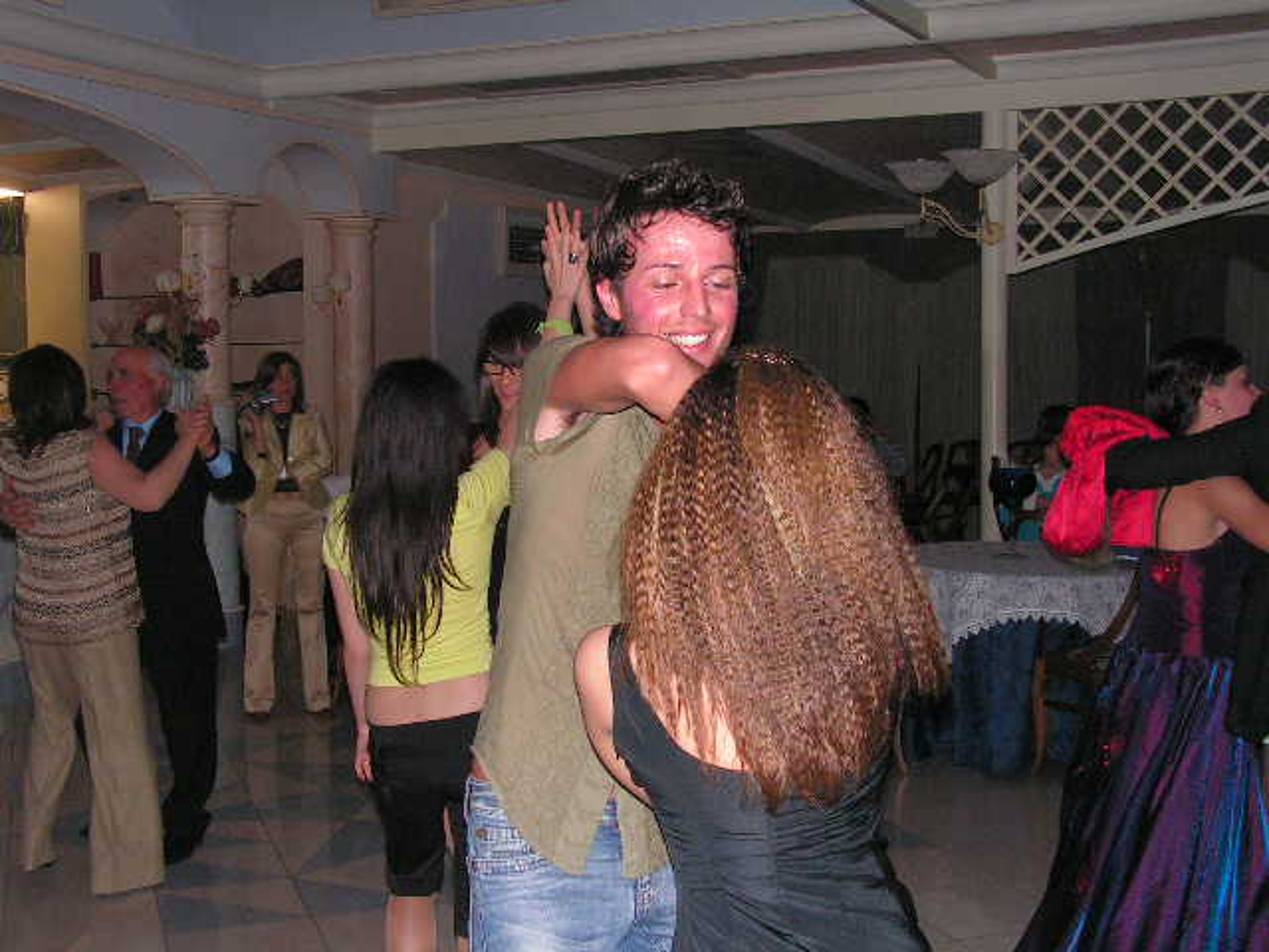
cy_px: 476
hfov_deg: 42.1
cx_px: 634
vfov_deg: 32.2
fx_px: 1650
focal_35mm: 45
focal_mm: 7.6
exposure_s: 1/40
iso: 200
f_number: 3.2
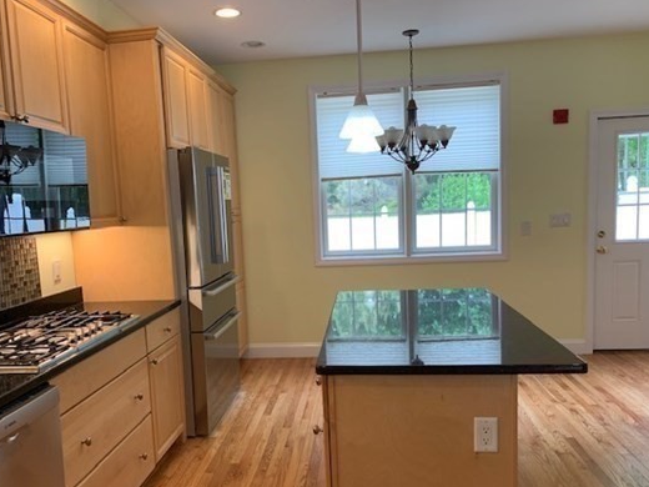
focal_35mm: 30
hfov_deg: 59.9
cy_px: 276
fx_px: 562
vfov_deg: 46.7
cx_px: 298
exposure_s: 1/60
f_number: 1.8
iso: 50
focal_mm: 4.25
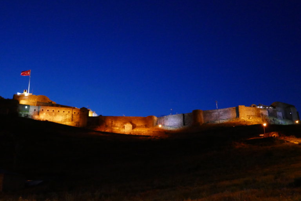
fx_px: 301
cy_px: 100
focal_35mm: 36
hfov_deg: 53.1
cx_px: 150
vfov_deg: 36.9
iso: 3200
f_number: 3.5
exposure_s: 1/10
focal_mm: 13.1
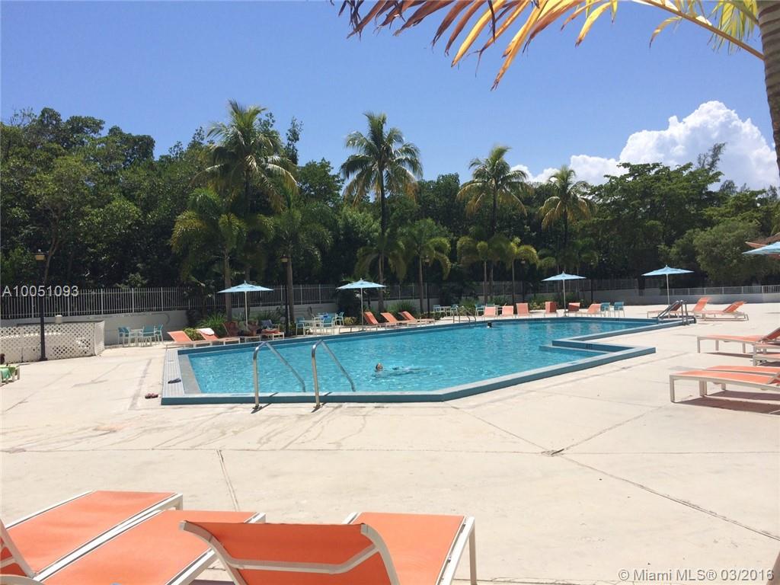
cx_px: 390
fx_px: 676
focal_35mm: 30
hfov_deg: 60.0
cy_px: 292
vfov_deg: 46.8
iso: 40
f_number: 2.2
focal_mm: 4.12
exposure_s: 1/4115
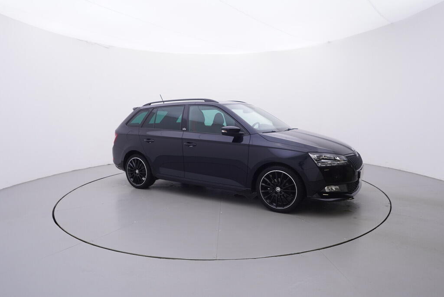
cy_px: 148
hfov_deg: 77.3
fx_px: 278
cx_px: 222
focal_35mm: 22
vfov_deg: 56.2
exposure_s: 1/80
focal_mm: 15
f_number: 5
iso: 200
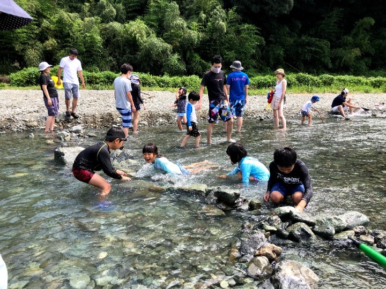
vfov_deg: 49.7
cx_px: 193
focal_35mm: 28
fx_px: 312
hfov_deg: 63.4
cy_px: 144
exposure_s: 1/649
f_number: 1.8
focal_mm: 3.99
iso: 20
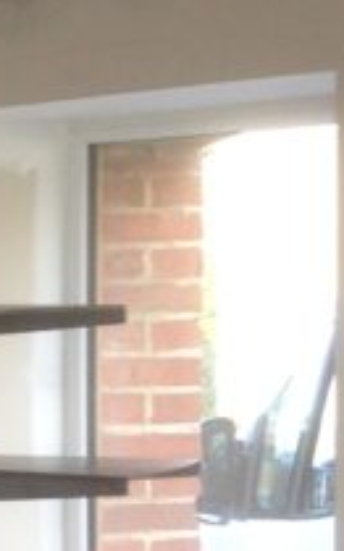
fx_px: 2719
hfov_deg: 6.7
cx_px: -583
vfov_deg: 11.6
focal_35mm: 181
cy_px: 354
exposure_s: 1/40
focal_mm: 4.28
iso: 64
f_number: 2.4
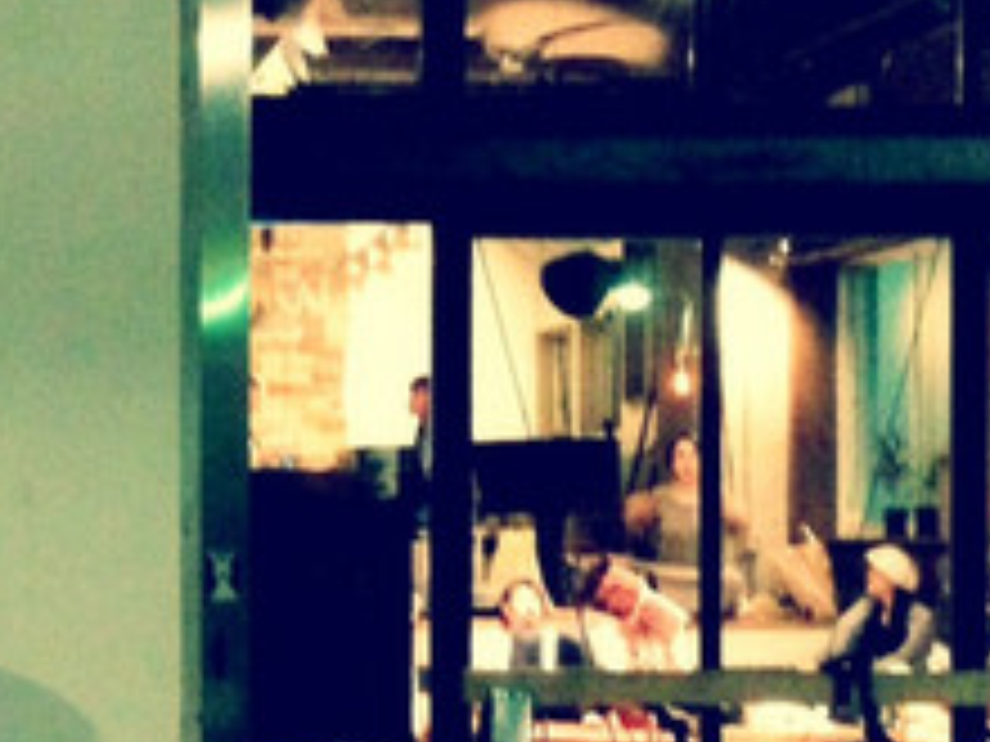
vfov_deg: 16.9
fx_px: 2488
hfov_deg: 21.1
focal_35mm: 87
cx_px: -158
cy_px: 524
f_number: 2.4
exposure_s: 1/15
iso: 800
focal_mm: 4.12
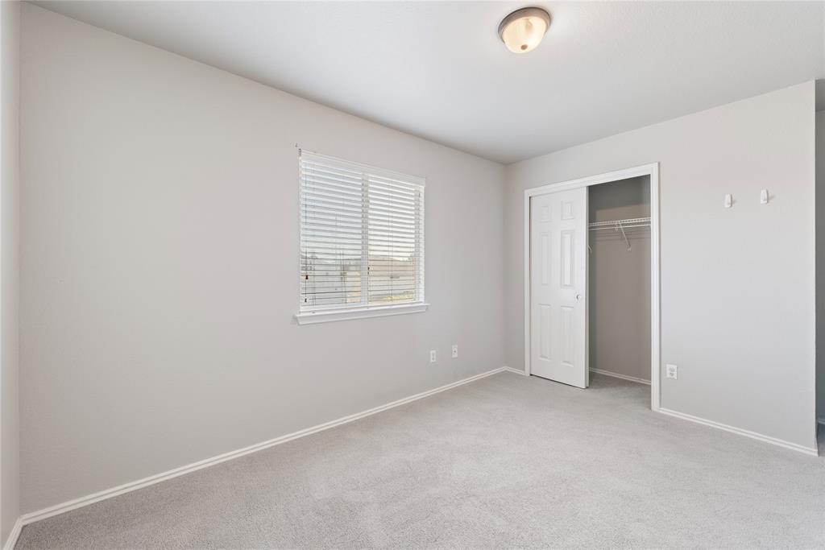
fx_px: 344
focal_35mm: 15
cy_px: 275
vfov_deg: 77.3
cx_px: 412
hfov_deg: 100.4
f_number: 8
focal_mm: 15
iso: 400
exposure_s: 1/2
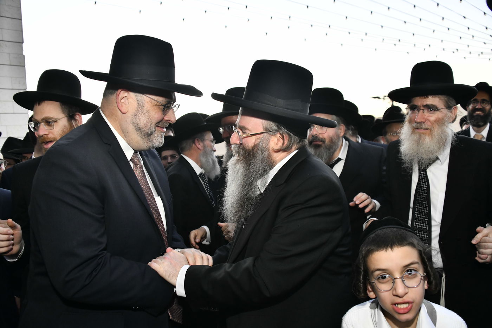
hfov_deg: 65.5
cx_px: 246
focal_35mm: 28
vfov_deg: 46.4
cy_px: 164
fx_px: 383
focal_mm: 28
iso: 1600
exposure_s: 1/250
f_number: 5
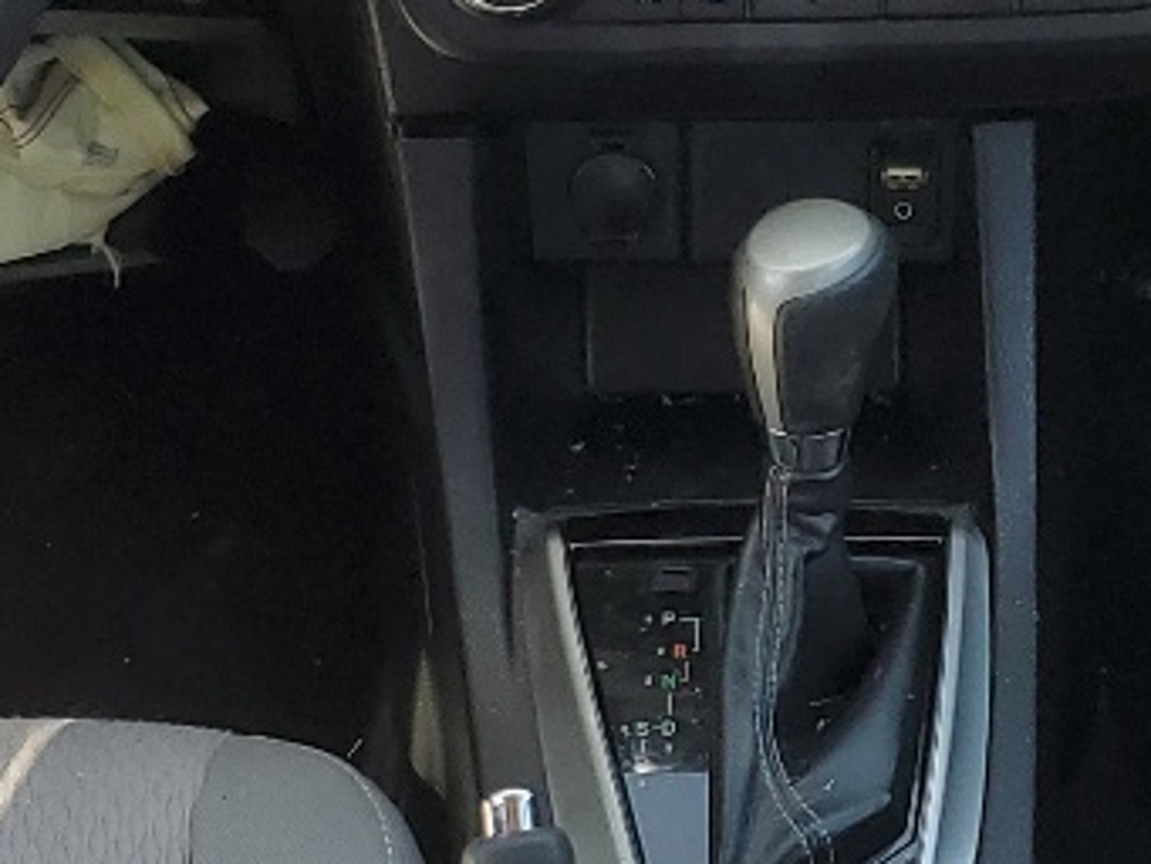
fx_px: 4058
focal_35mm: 122
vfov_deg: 12.1
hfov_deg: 16.1
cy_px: 719
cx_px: 888
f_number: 1.5
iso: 50
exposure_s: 1/263
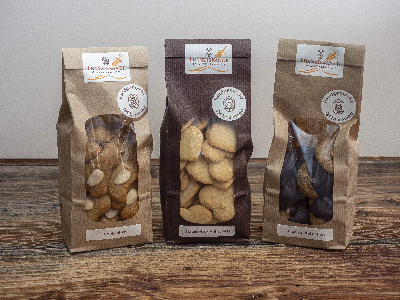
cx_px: 200
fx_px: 924
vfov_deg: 18.4
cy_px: 150
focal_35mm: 80
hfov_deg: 24.4
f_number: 5.6
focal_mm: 40
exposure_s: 1/4
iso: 200
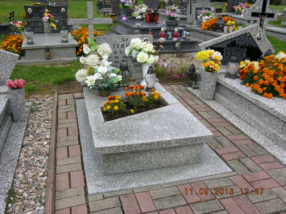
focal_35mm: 35
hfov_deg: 52.6
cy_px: 107
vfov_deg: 40.7
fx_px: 289
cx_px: 143
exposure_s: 1/197
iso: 50
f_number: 5
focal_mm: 8.9
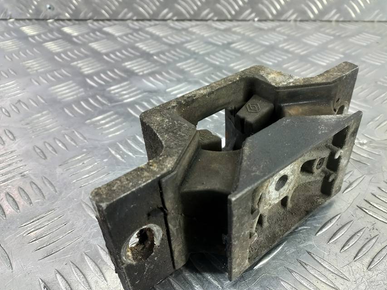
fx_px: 335
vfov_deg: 46.7
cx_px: 225
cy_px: 164
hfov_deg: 59.6
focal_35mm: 30
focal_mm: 4.6
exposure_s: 1/50
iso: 125
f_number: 1.8
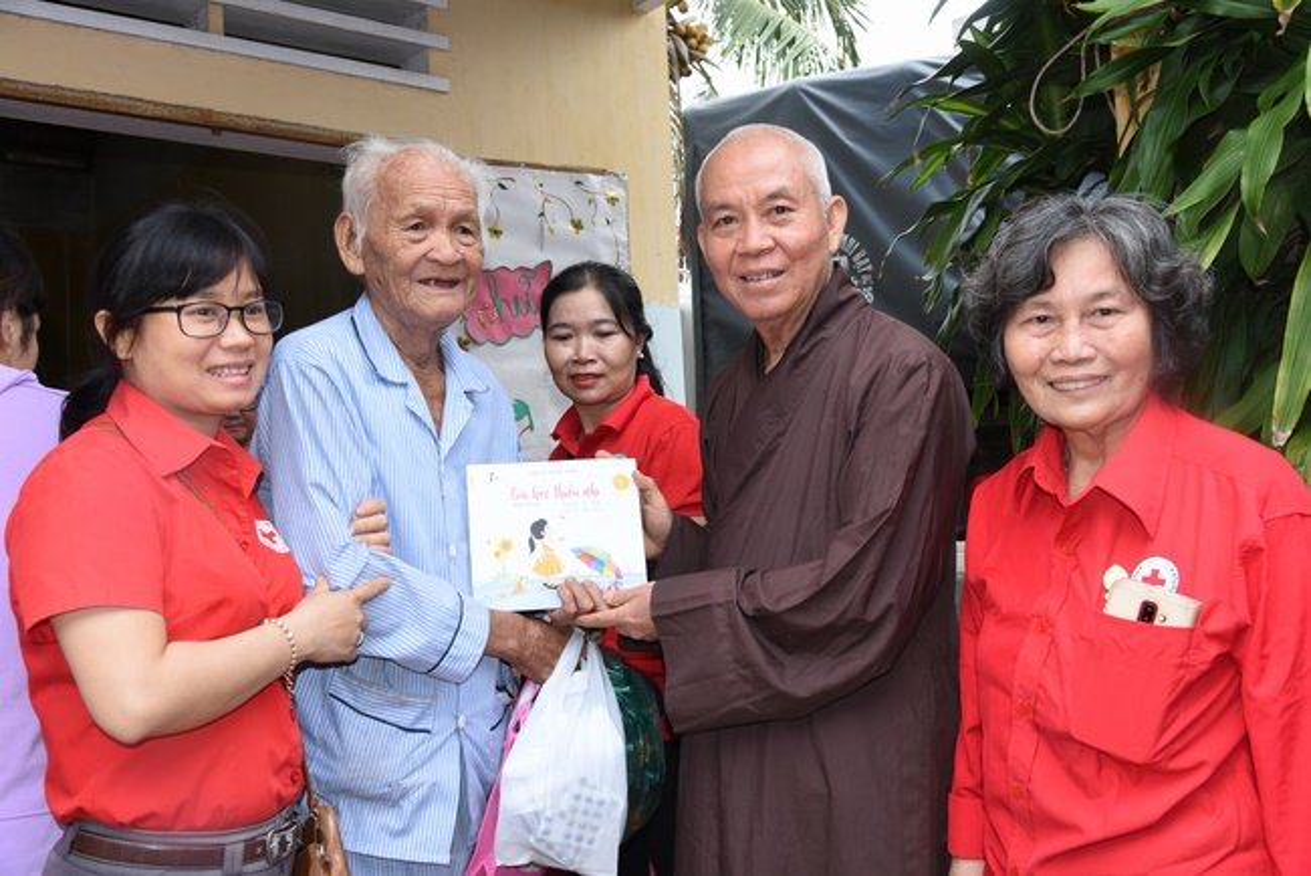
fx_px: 1239
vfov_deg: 38.9
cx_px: 656
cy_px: 438
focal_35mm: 34
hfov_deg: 55.8
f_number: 6.3
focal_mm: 34
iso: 450
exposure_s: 1/100
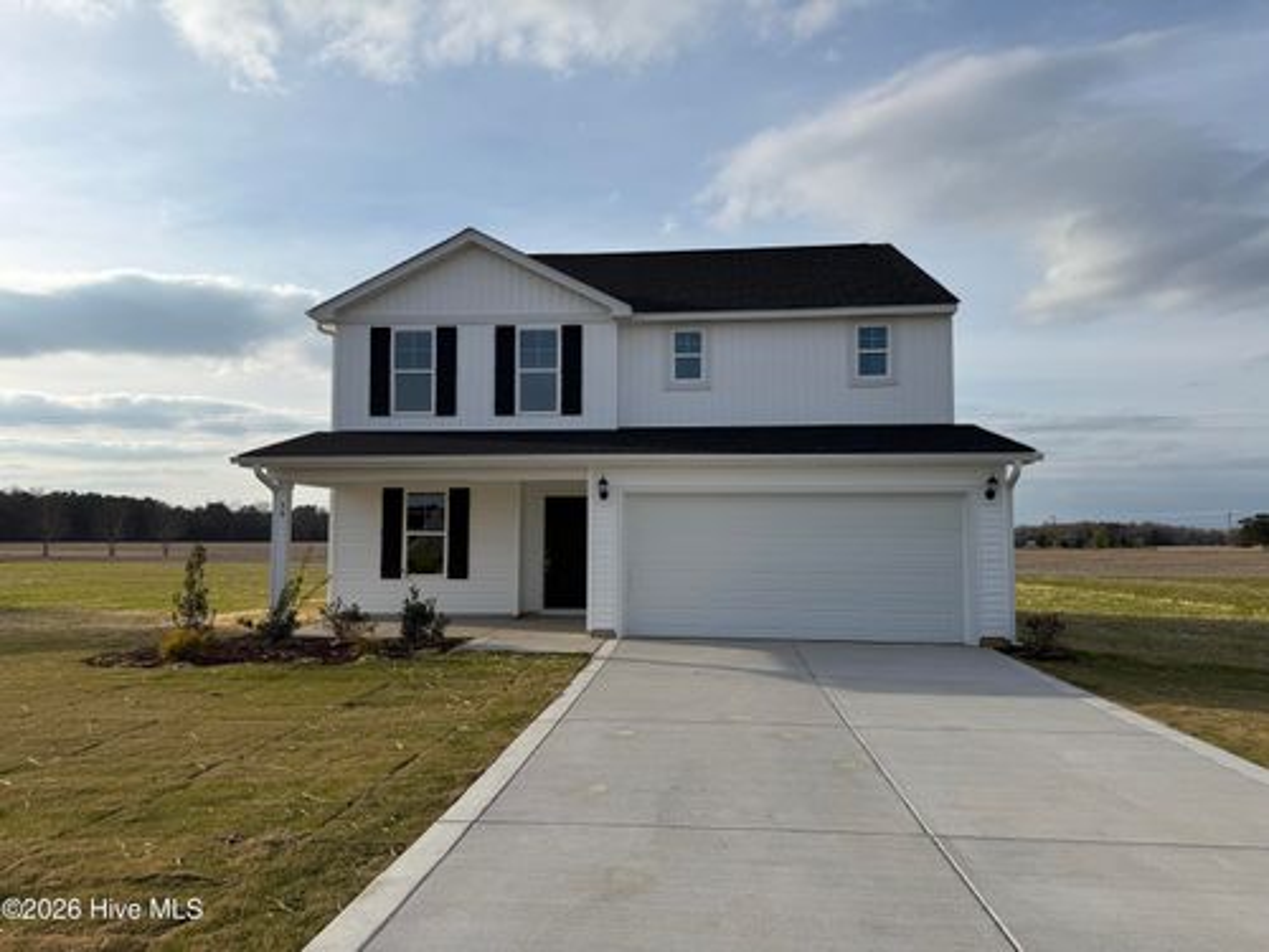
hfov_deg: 71.6
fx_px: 880
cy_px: 476
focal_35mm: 24
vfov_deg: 56.8
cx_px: 634
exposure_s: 1/5714
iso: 80
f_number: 1.78
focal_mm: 6.76
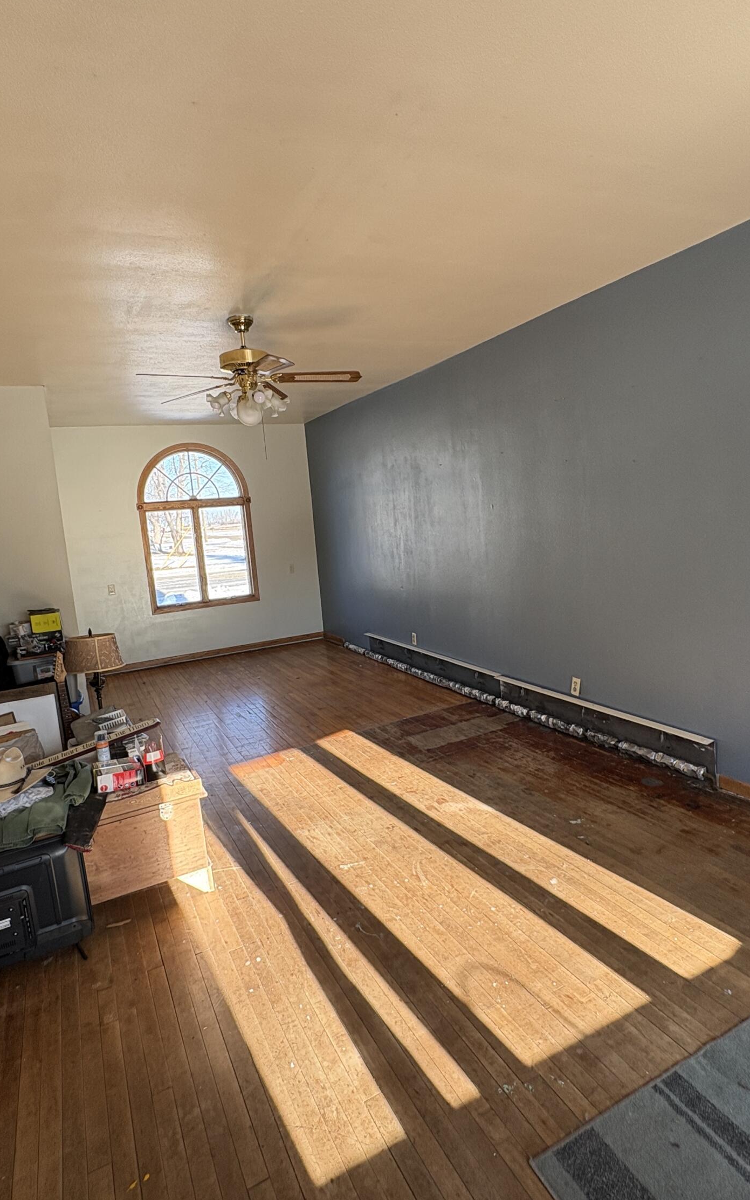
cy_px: 601
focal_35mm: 20
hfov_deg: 59.6
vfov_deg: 85.1
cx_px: 381
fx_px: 654
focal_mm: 2.22
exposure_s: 1/124
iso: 64
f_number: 2.2
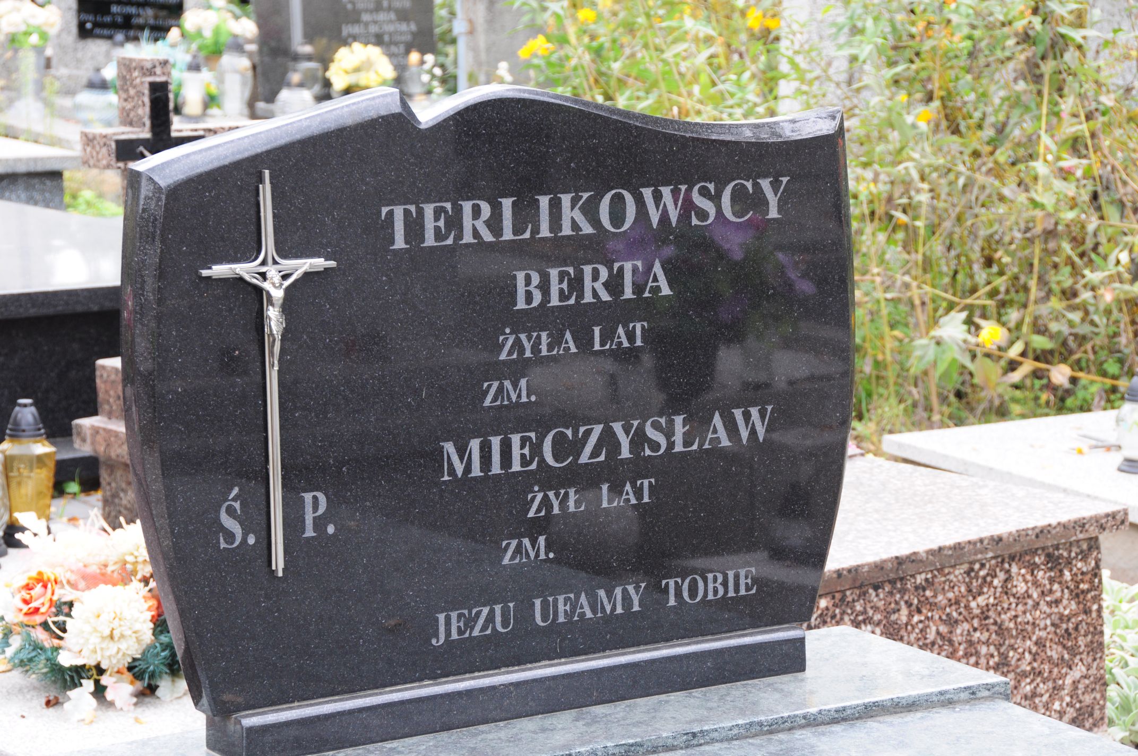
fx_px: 2936
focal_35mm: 93
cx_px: 569
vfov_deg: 14.7
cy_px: 378
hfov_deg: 21.9
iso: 400
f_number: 7.1
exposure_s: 1/100
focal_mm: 62
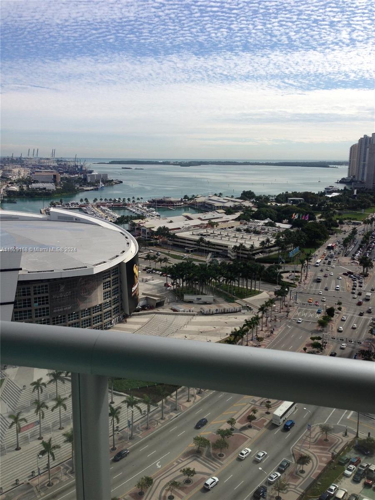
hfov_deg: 42.9
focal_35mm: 33
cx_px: 188
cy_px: 250
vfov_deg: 55.4
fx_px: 477
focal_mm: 4.12
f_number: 2.4
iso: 50
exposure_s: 1/2463
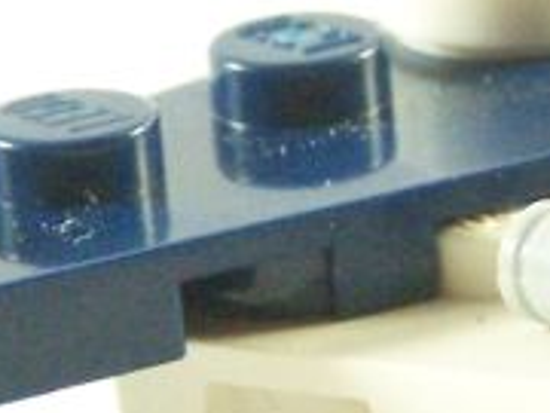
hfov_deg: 3.3
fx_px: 9470
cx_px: 354
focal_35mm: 596
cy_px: 190
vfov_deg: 2.5
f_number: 3.2
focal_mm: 17.5
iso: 400
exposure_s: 1/60
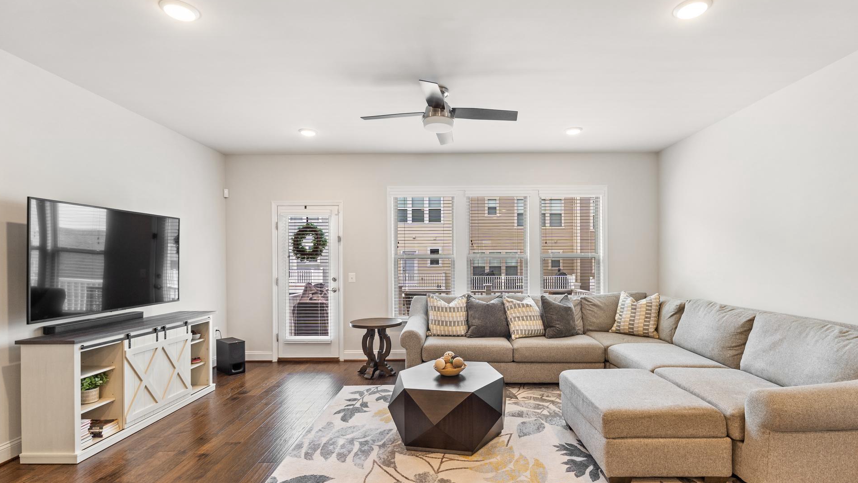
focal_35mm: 18
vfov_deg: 60.9
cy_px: 266
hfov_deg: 92.5
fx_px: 410
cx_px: 455
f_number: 5
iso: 400
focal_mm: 16
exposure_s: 1/25
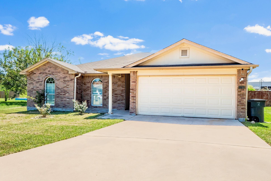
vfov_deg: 70.4
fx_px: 128
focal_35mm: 17
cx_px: 141
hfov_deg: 93.2
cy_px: 91
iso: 200
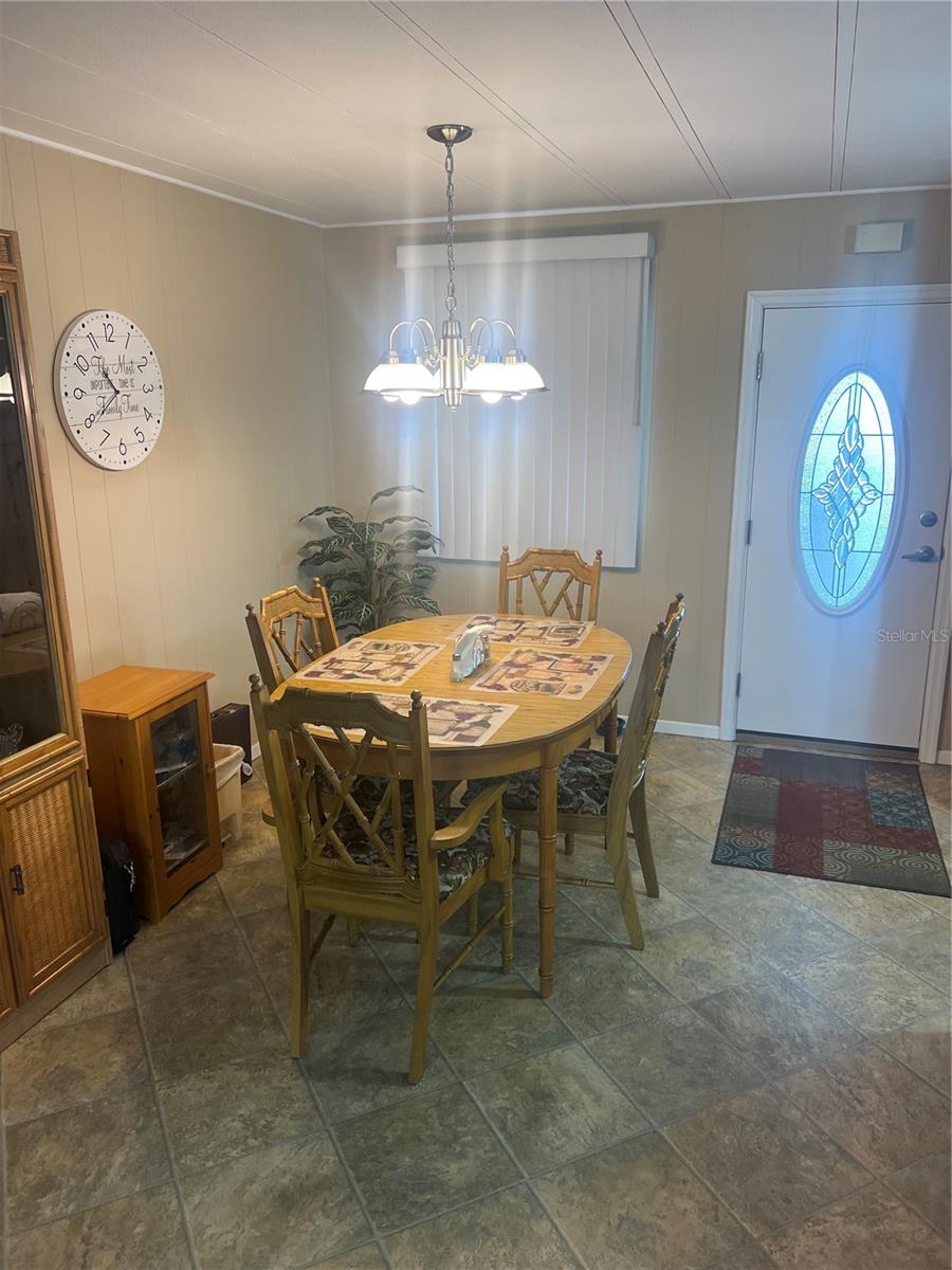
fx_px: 953
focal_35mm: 26
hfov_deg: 53.1
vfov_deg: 67.3
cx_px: 476
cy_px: 635
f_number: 1.5
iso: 125
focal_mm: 5.7
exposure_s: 1/120
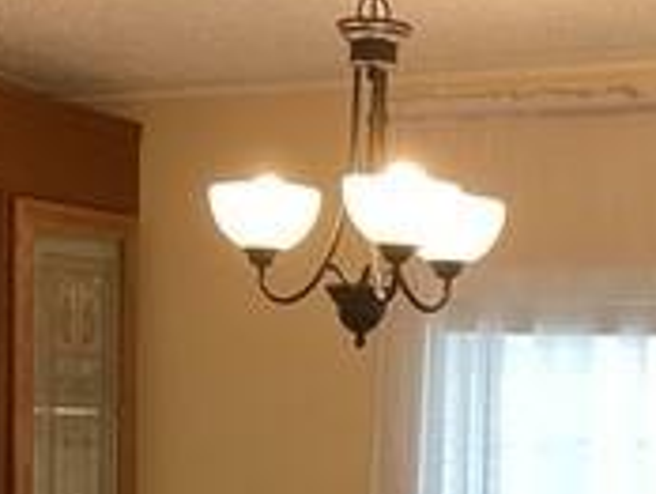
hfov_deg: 17.2
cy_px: 675
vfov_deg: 12.5
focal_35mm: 114
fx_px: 2163
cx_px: 456
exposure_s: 1/60
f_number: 2.4
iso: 100
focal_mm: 3.3
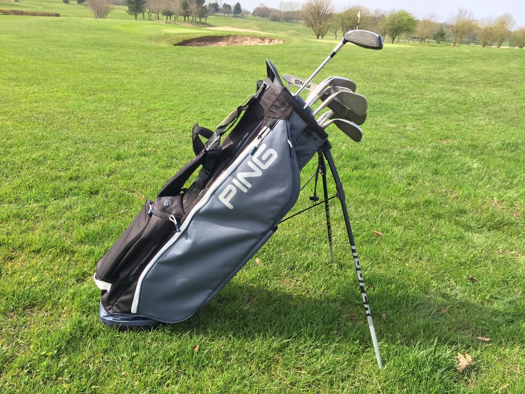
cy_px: 197
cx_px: 262
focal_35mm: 29
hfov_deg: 61.7
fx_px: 440
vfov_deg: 48.2
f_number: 2.2
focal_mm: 4.15
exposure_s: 1/534
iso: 32
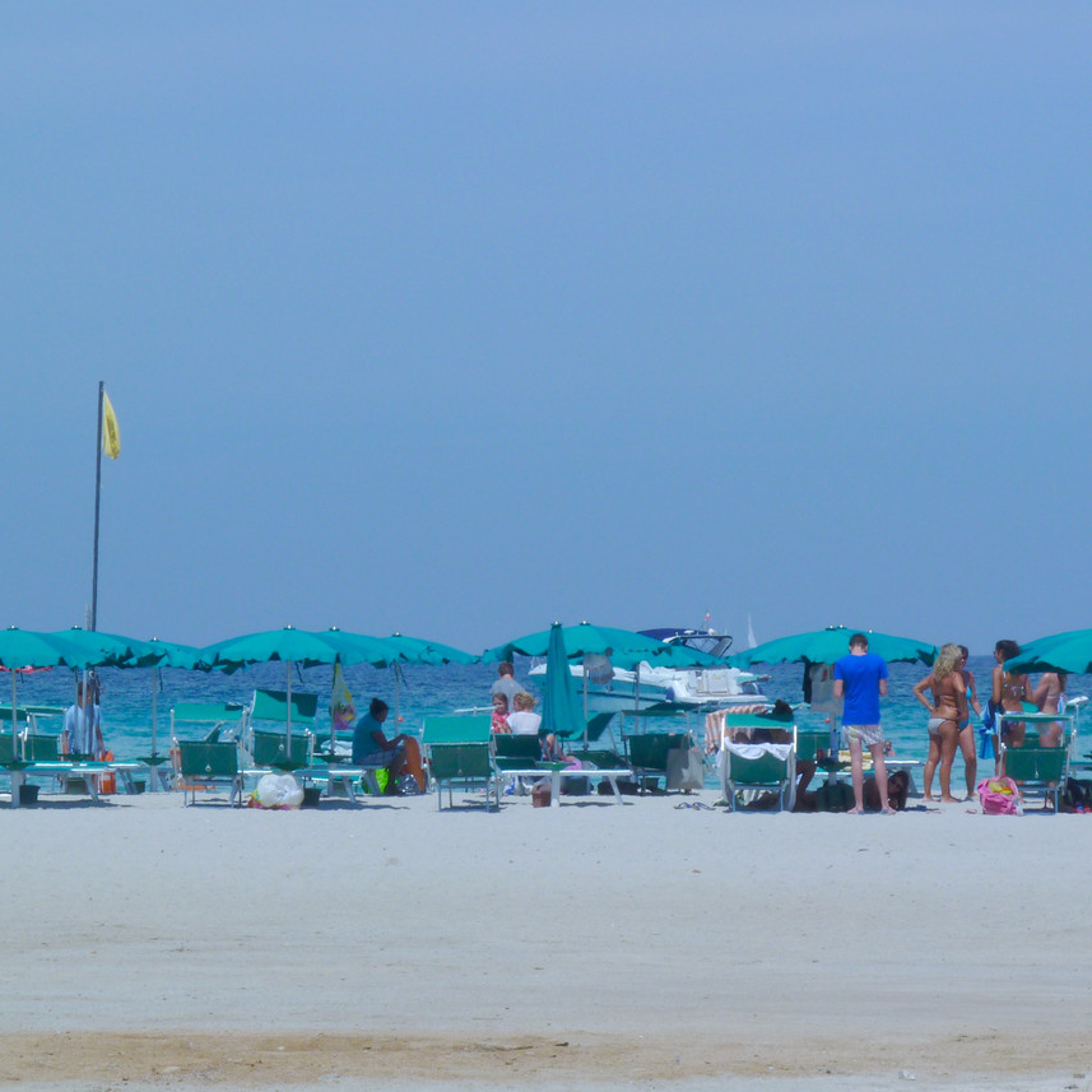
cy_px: 563
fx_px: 7495
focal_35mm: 210
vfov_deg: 8.3
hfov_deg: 8.3
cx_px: 429
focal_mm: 28.3
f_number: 8
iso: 80
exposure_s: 1/500
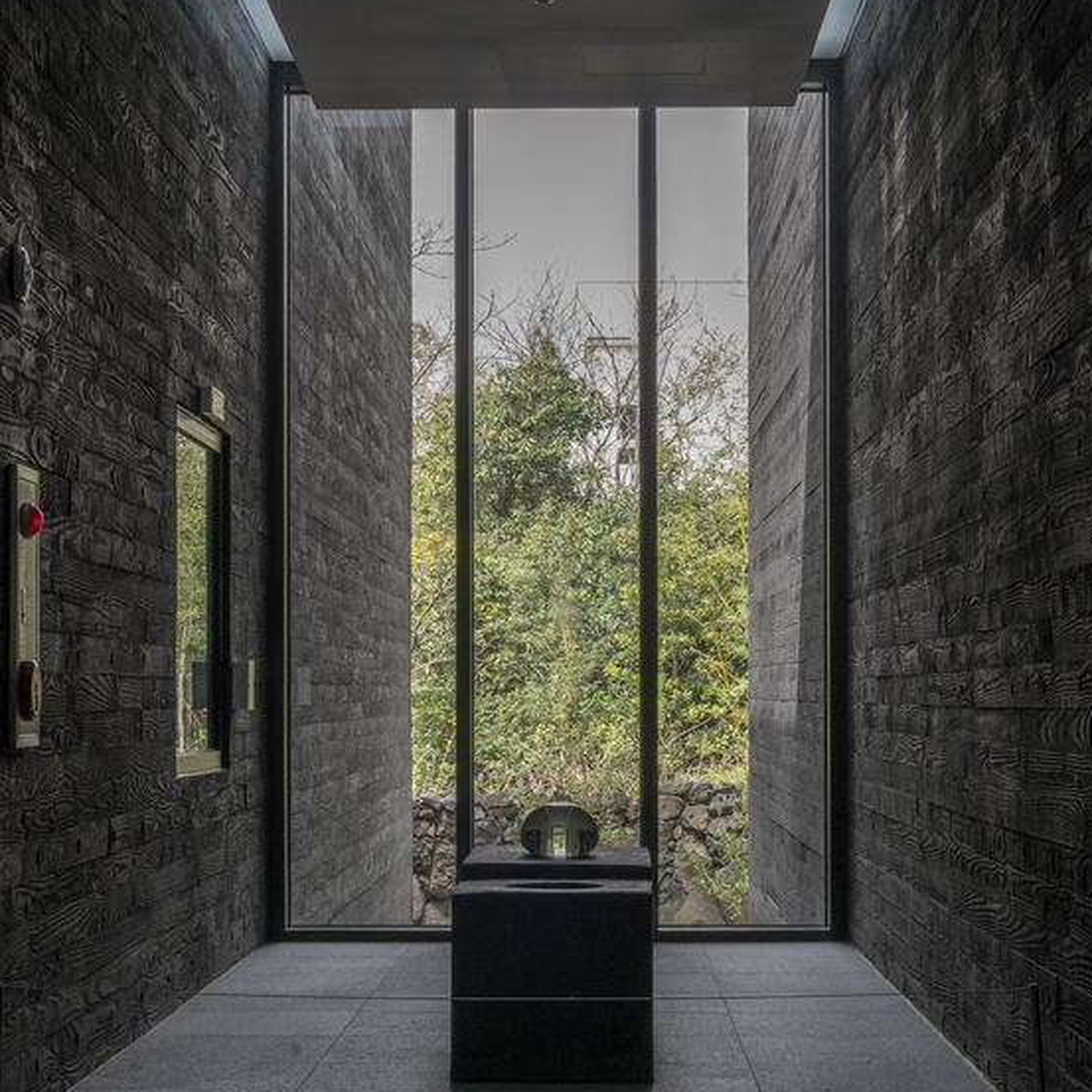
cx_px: 551
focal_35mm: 71
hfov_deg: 24.3
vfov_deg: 24.3
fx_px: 2534
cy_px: 648
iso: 800
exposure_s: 1/60
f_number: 13
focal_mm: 55
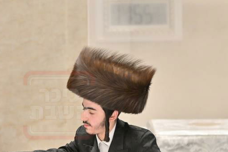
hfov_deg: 3.4
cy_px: 117
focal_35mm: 604
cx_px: 52
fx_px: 3824
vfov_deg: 2.3
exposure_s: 1/800
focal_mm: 200
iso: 640
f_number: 2.8
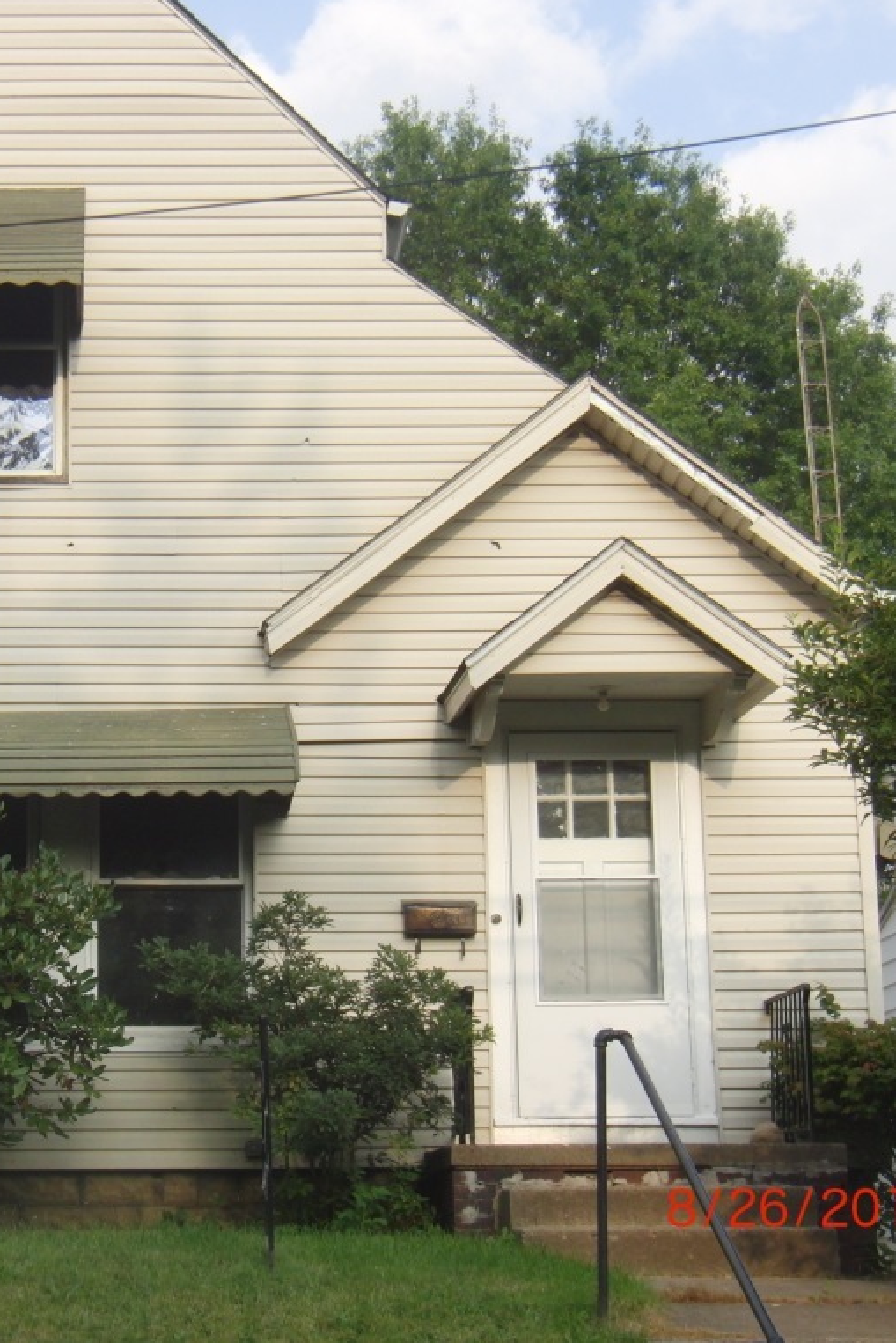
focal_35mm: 67
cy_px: 669
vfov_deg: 30.1
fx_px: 2500
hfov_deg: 20.0
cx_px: 150
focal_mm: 8.4
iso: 100
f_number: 4
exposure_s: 1/250
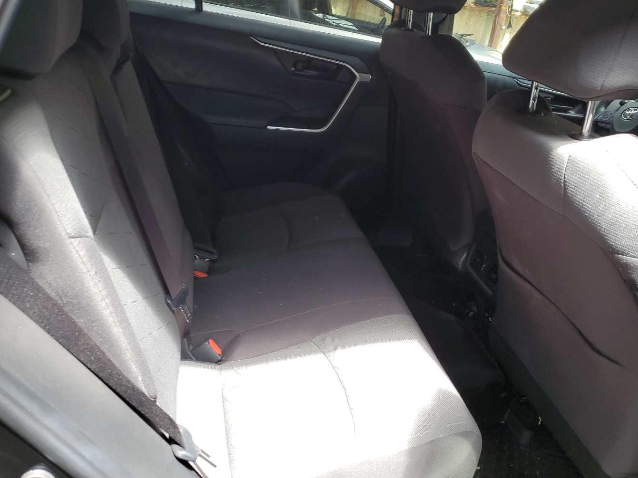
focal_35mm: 31
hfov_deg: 58.2
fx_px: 571
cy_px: 210
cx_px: 361
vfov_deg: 45.3
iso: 58
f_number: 1.5
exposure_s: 1/120
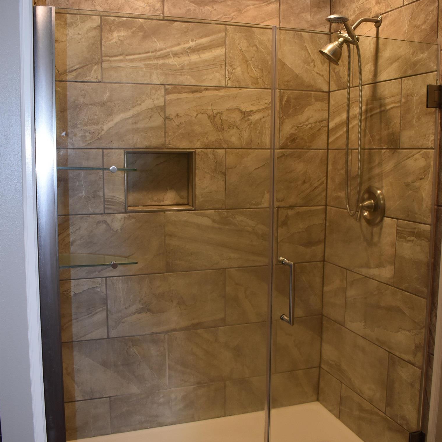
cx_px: 224
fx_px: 506
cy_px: 214
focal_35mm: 35
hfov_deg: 47.2
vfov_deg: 47.2
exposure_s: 1/80
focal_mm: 18
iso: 800
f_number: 4.5
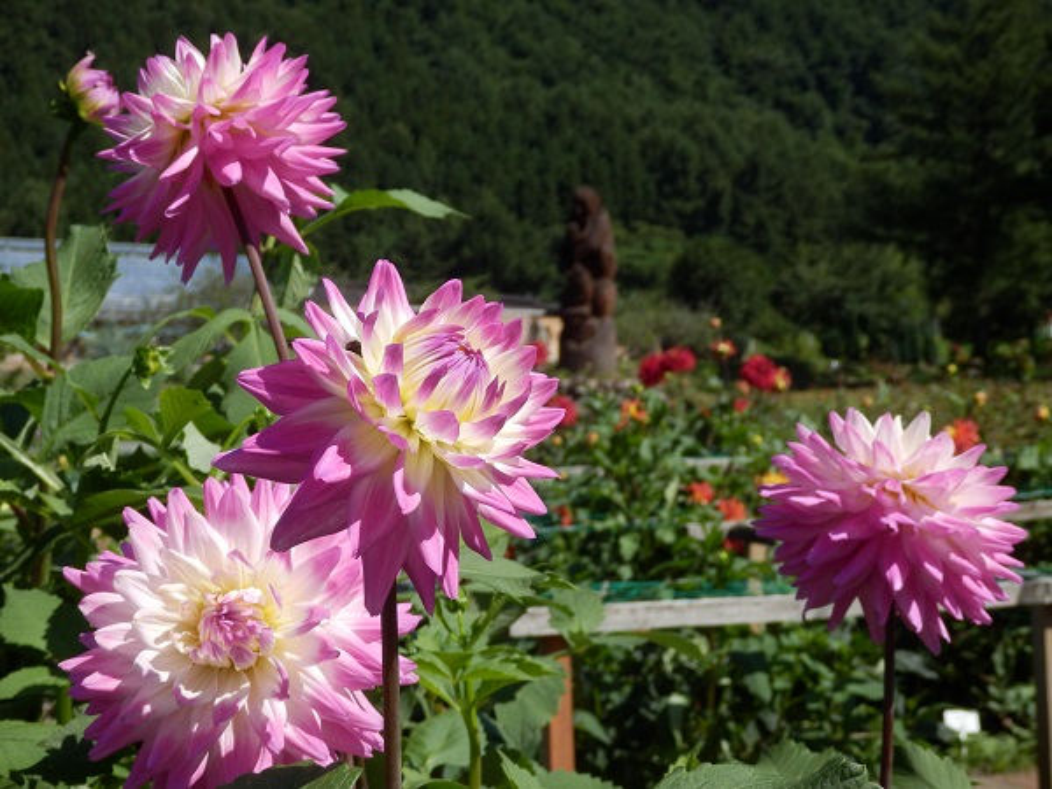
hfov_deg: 32.2
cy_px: 394
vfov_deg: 24.4
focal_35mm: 60
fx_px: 1823
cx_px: 526
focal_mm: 10.8
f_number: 4.2
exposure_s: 1/800
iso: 80
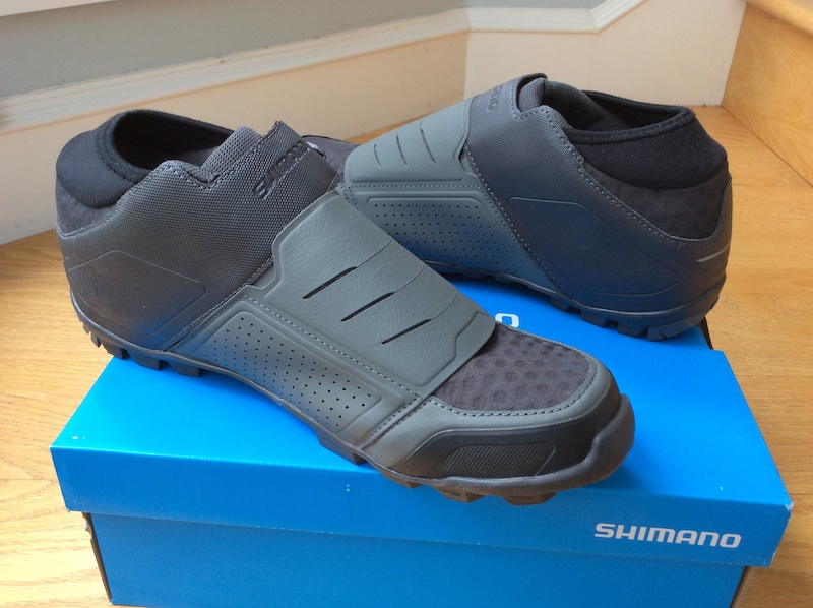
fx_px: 751
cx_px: 406
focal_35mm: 32
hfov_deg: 56.9
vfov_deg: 44.1
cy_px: 304
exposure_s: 1/60
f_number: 2.4
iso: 50
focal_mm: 3.3
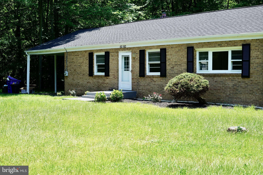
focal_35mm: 50
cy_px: 88
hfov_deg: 39.6
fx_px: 365
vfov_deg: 27.0
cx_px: 132
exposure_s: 1/100
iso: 100
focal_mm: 50
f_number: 7.1
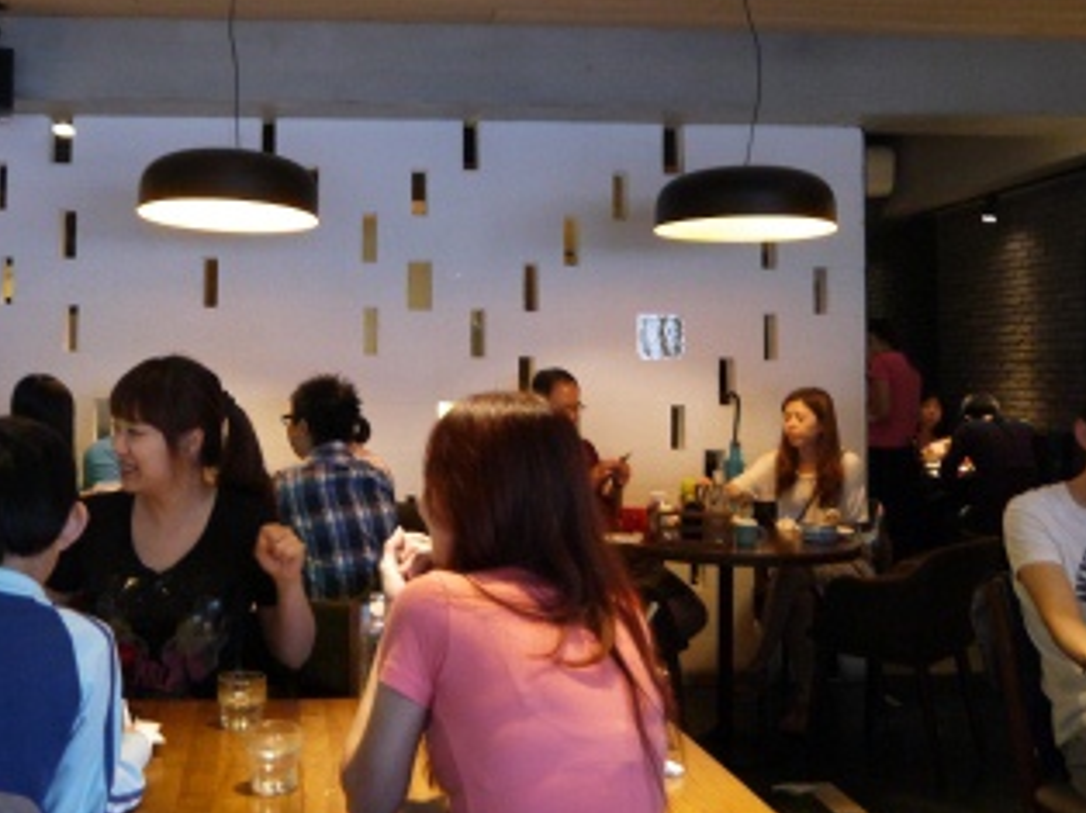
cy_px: 304
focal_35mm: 40
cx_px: 377
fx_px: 1254
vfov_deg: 35.7
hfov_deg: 46.2
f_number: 3.5
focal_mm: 14
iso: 1250
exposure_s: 1/60
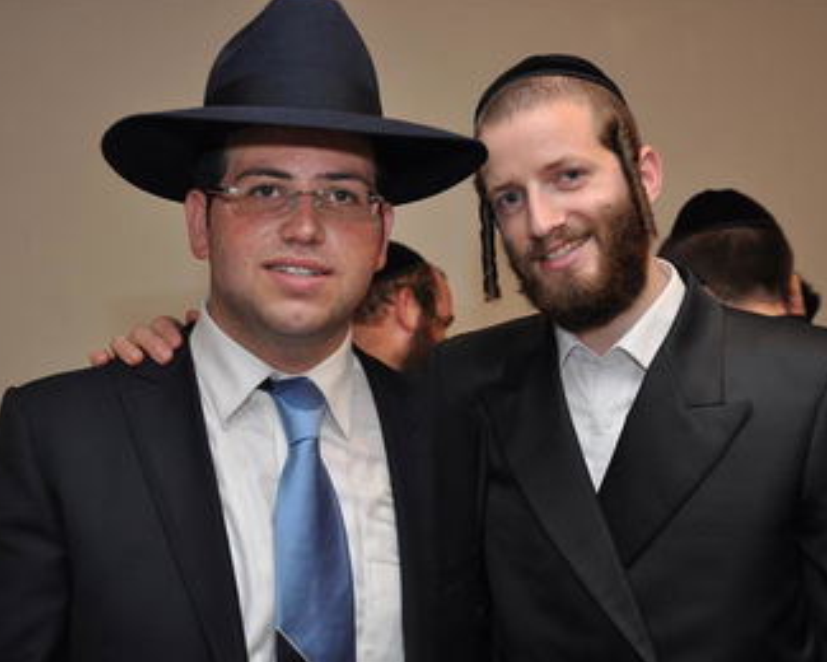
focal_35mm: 61
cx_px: 427
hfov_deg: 31.2
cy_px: 327
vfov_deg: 25.2
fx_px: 1483
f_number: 4.5
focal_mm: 35
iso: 400
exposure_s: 1/100
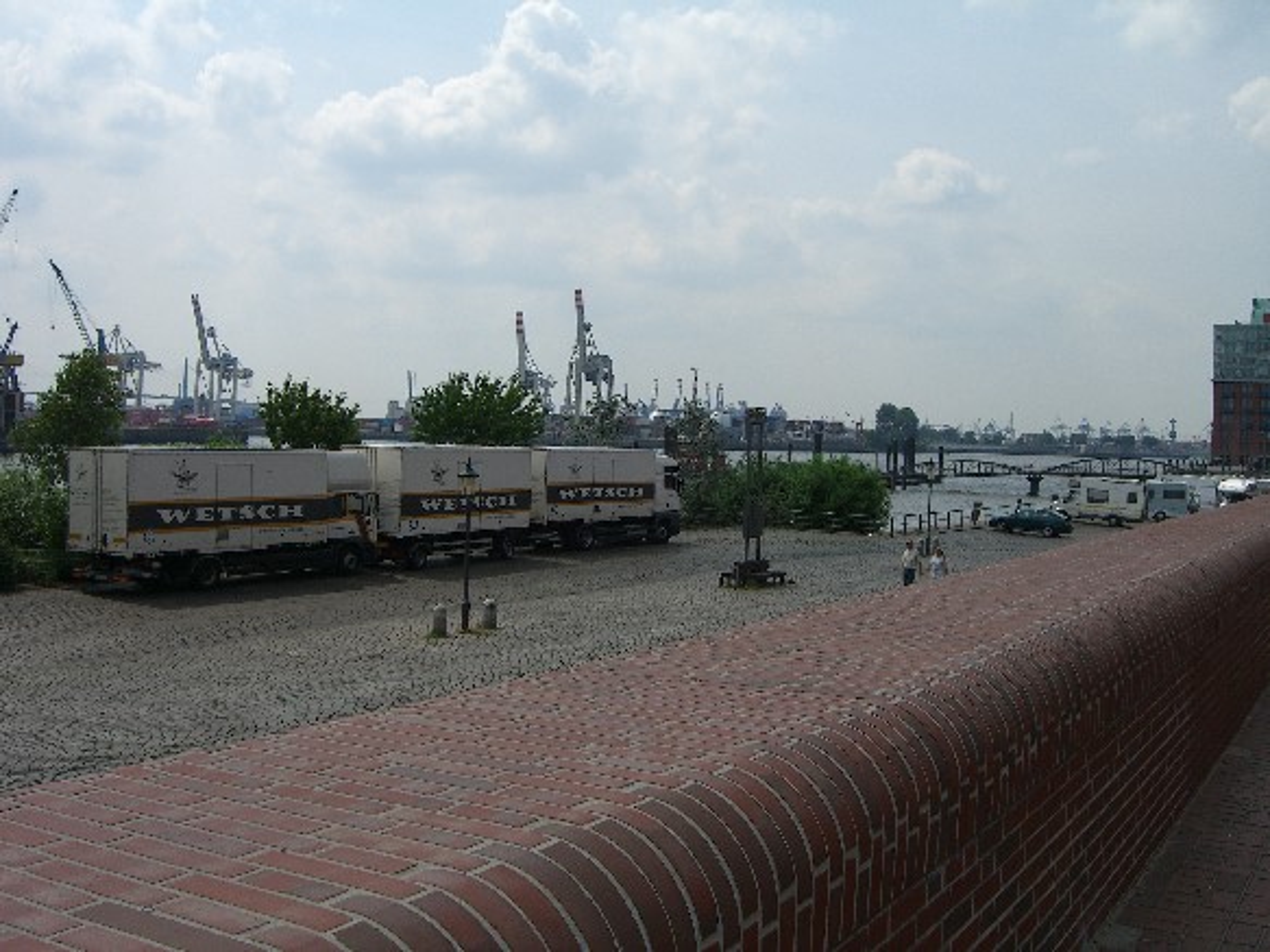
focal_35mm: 38
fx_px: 1394
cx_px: 635
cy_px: 476
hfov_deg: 49.0
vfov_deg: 37.7
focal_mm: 7.9
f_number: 8
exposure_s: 1/320
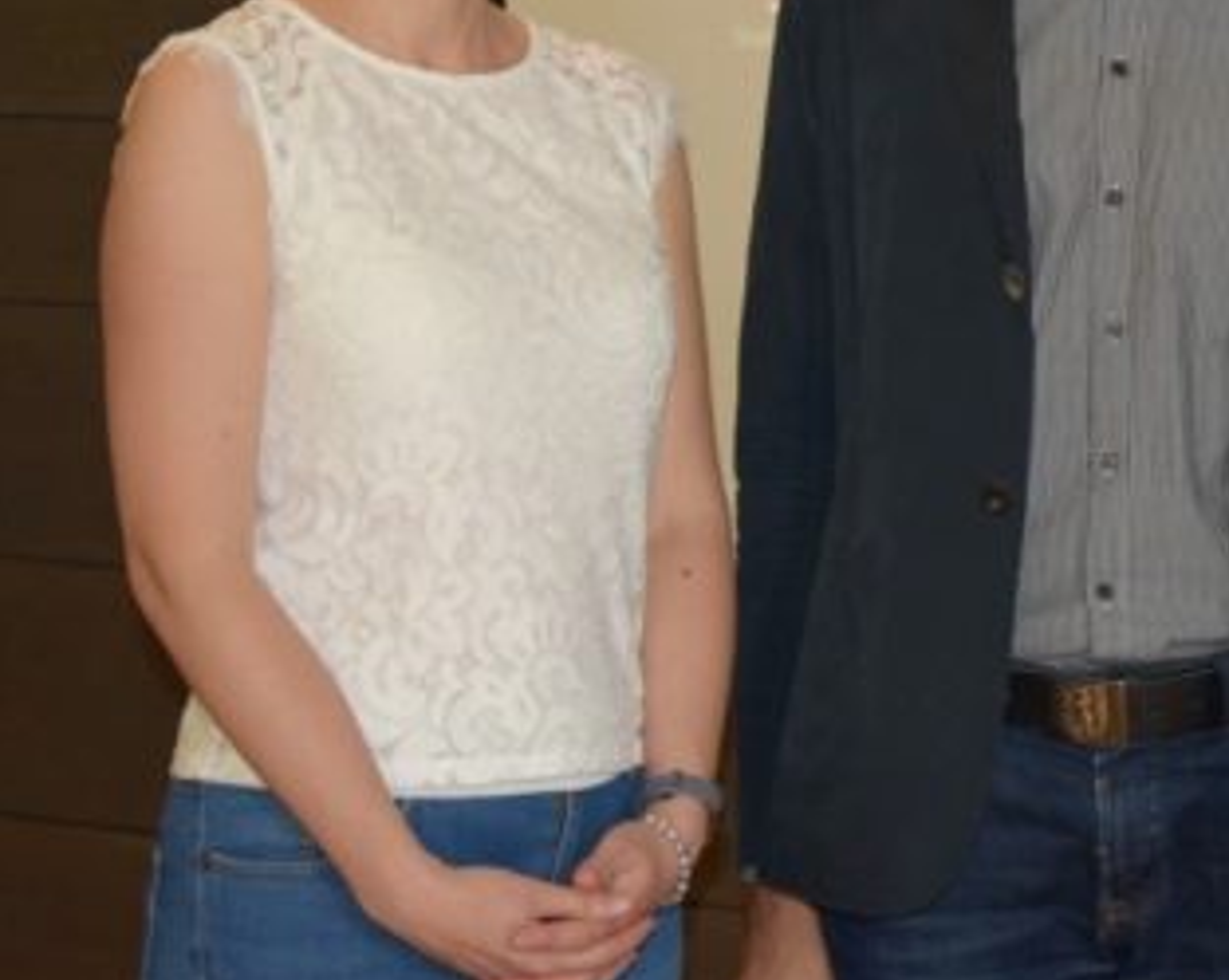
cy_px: 87
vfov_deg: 13.7
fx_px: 4034
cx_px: 1182
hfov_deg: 17.0
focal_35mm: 111
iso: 900
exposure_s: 1/60
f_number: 4.2
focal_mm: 32
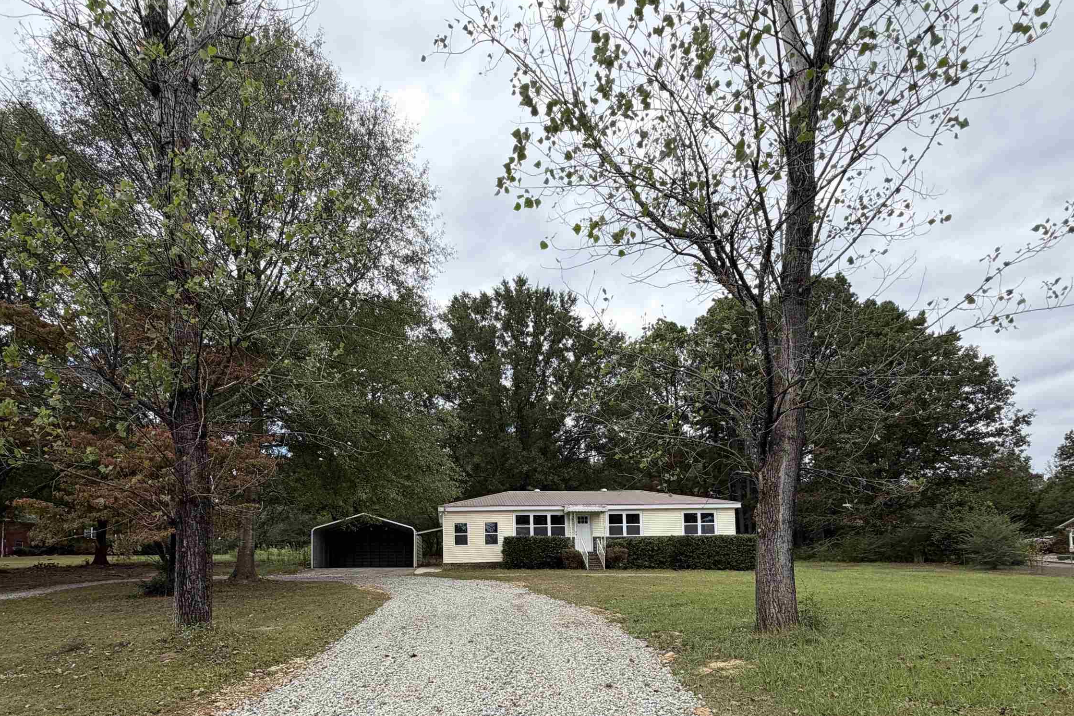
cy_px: 546
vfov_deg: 58.4
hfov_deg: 83.8
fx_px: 597
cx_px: 498
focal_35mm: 20
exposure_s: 1/644
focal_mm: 2.22
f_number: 2.2
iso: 40
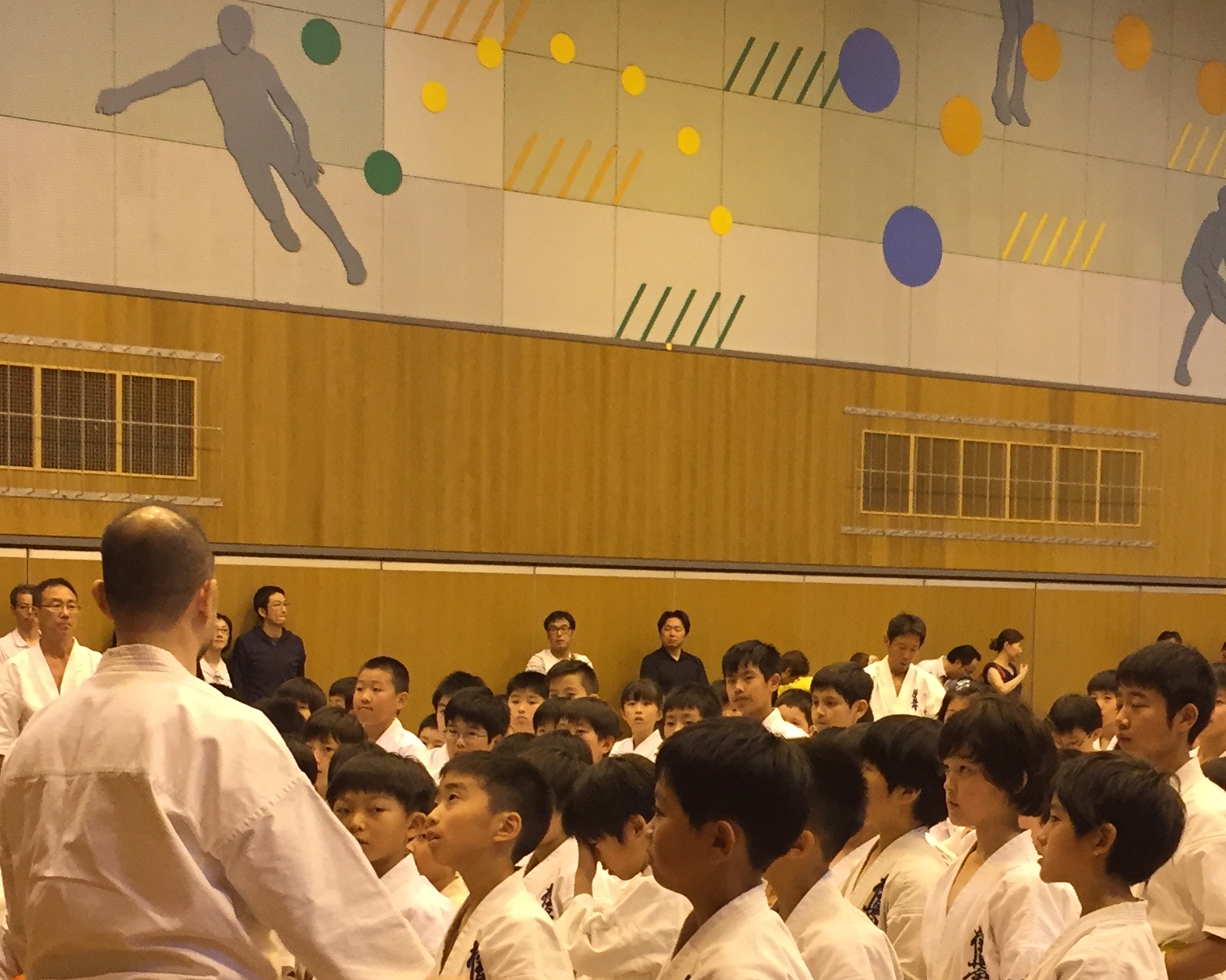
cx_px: 613
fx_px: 2213
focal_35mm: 61
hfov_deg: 31.0
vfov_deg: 24.6
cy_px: 783
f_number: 2.2
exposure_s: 1/33
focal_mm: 4.15
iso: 64
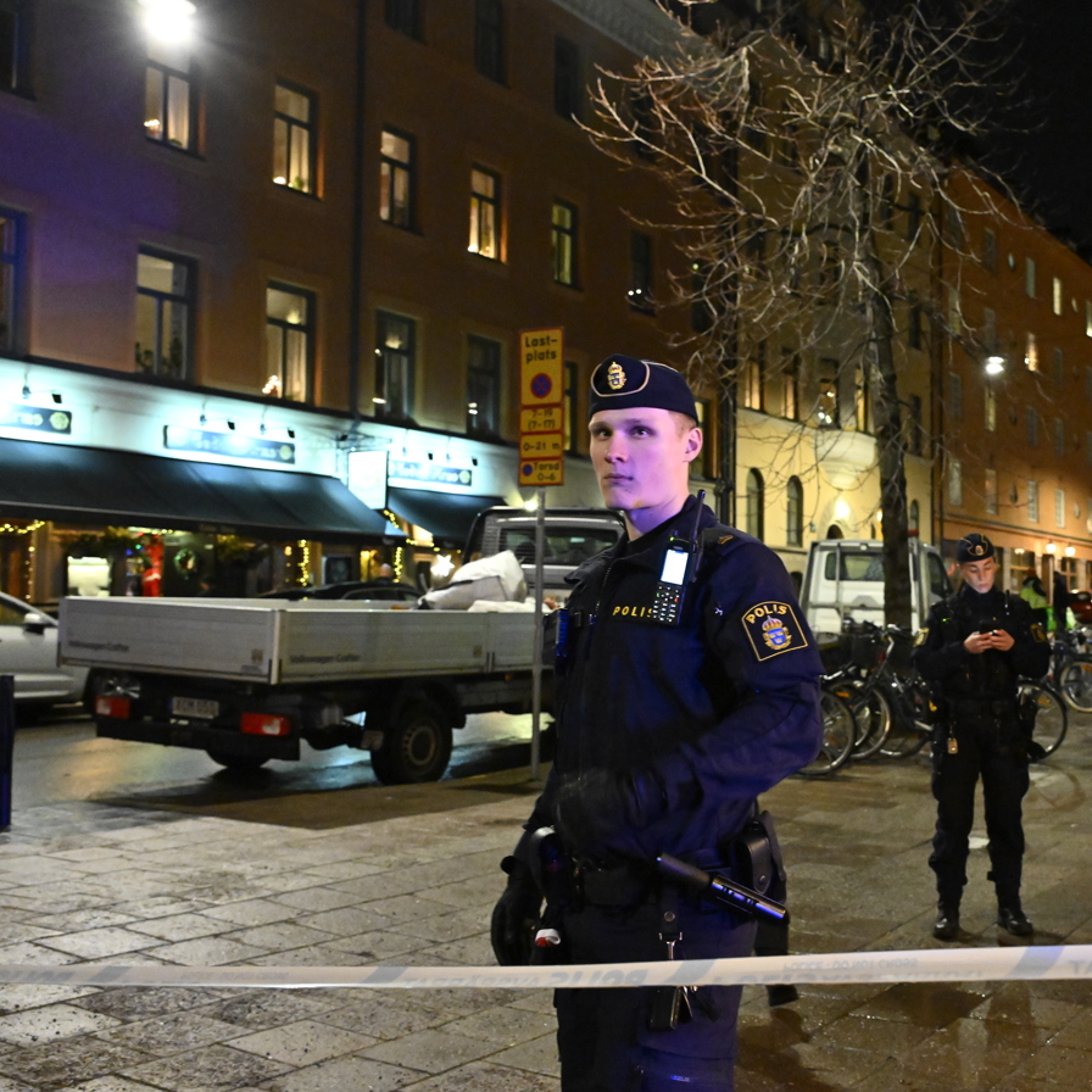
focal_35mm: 40
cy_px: 544
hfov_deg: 40.9
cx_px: 787
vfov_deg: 41.9
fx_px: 1428
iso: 9000
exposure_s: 1/80
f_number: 4
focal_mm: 31
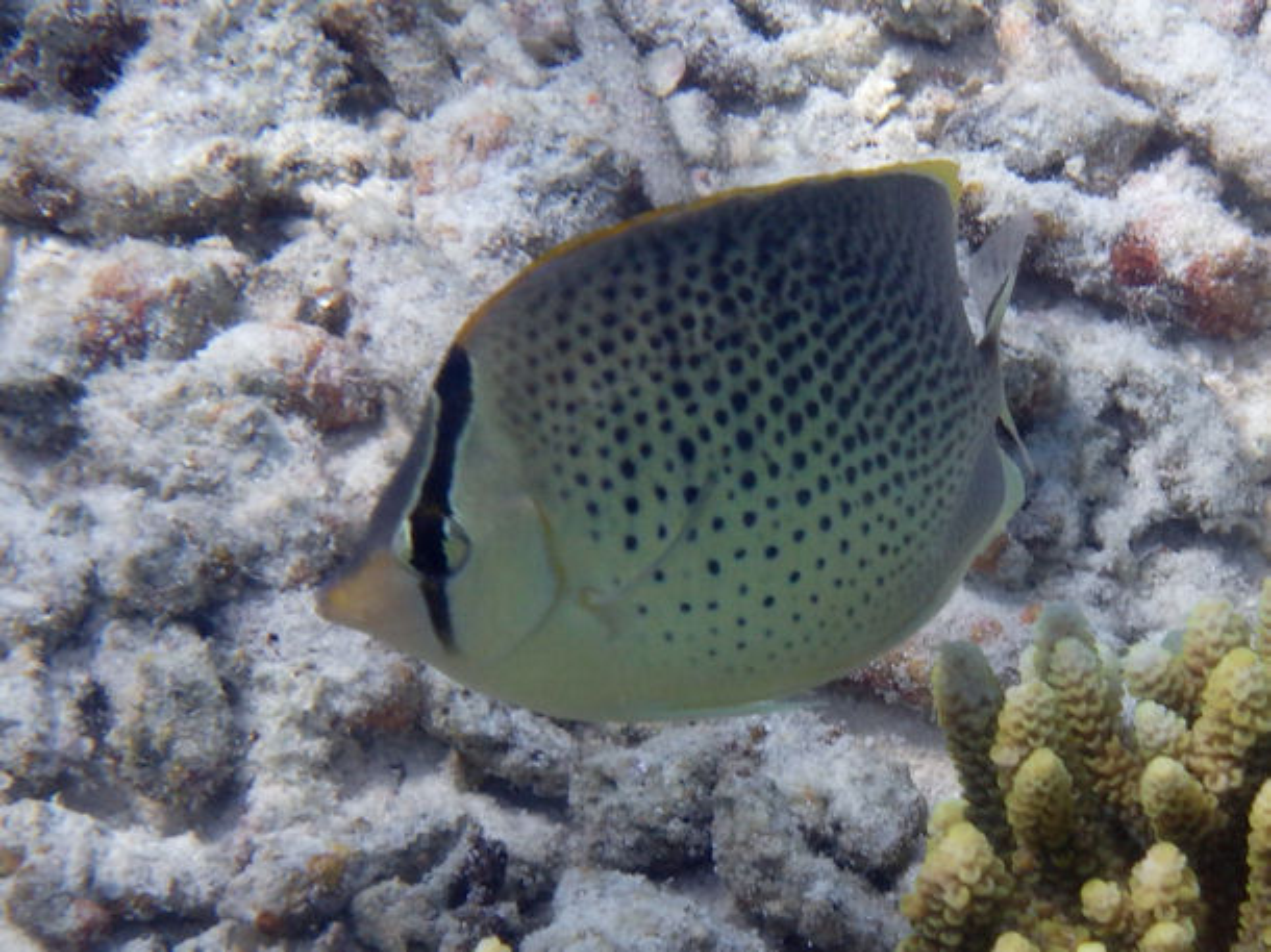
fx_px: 5138
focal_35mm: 140
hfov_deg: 14.1
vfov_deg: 10.6
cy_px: 476
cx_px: 636
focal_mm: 25
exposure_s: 1/500
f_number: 5.9
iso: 125
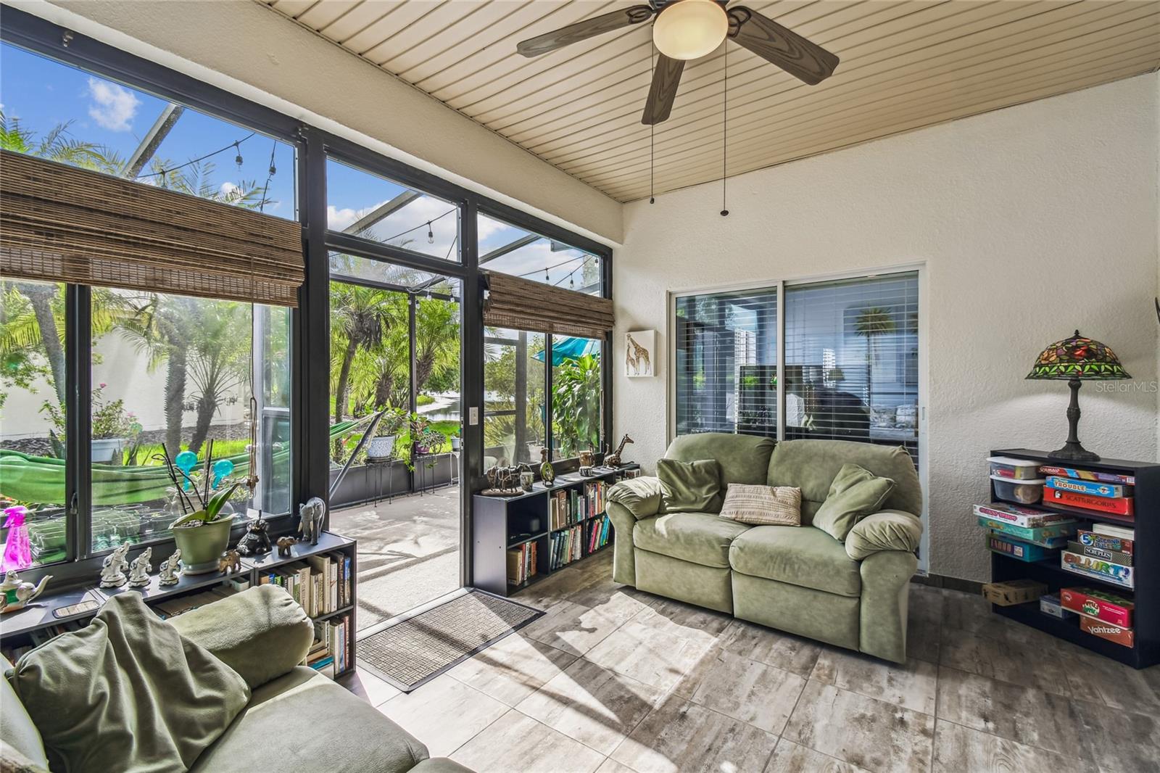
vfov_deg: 77.3
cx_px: 580
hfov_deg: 100.4
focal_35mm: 15
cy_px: 386
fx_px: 483
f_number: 7.1
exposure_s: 1/60
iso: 100
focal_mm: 10
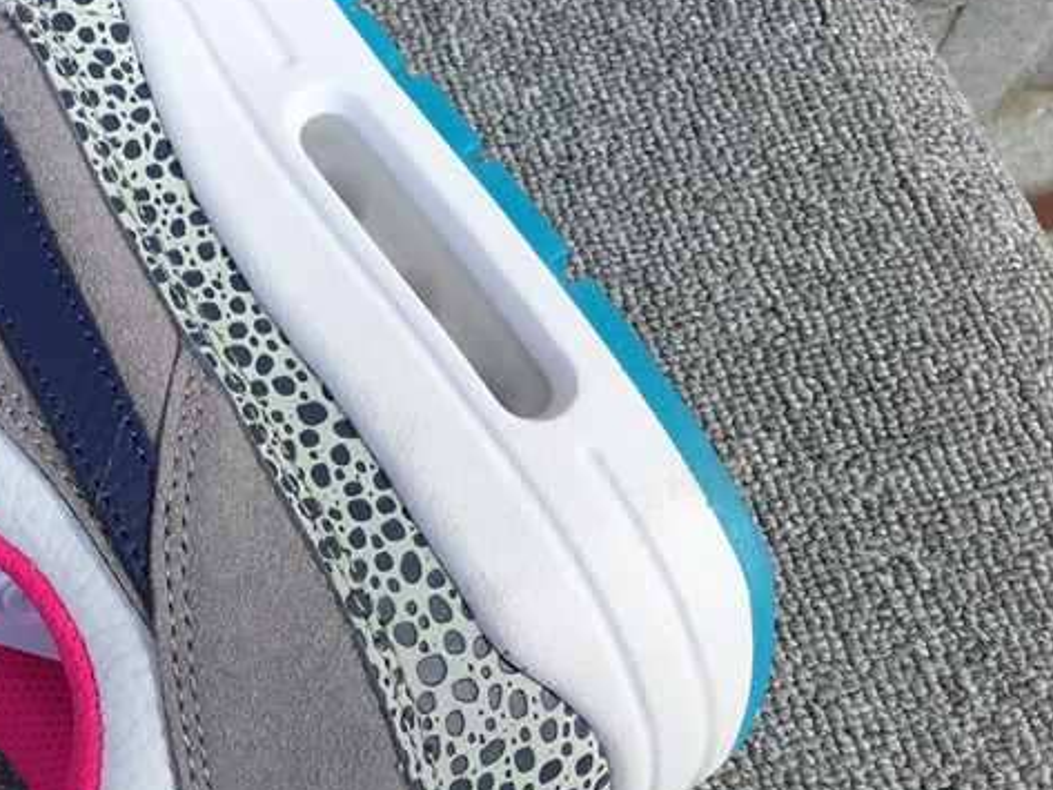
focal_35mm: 59
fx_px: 1795
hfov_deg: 31.5
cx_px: 151
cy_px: 326
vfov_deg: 24.8
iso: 25
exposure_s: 1/479
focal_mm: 3.3
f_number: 2.4
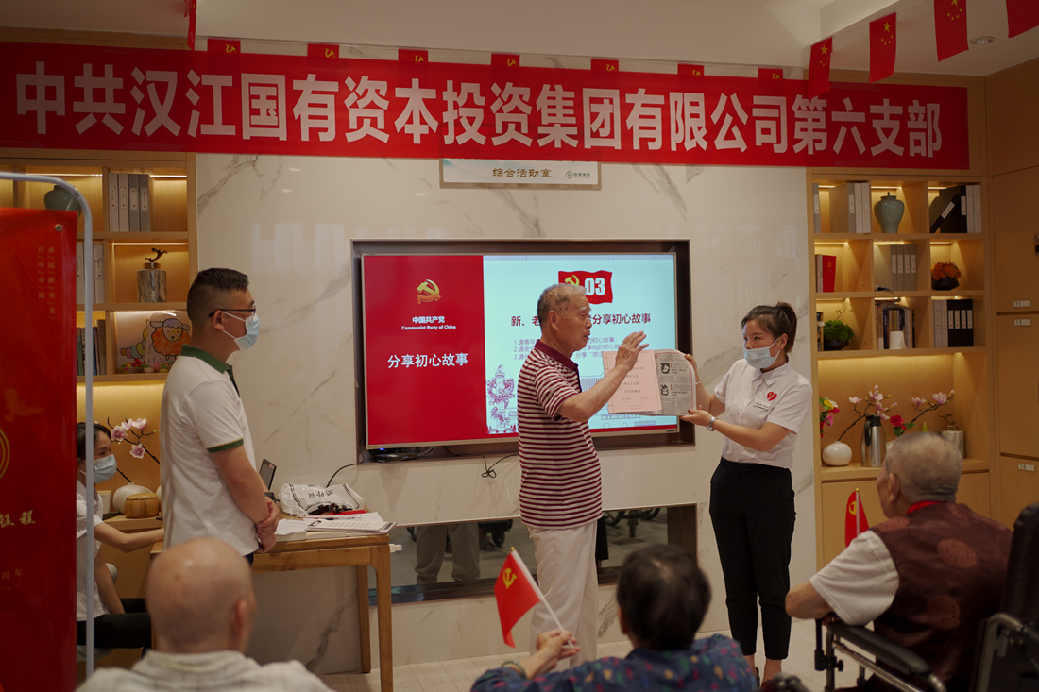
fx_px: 1010
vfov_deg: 37.8
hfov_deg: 54.4
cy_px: 346
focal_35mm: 35
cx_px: 520
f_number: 1.8
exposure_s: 1/60
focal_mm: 35
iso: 125
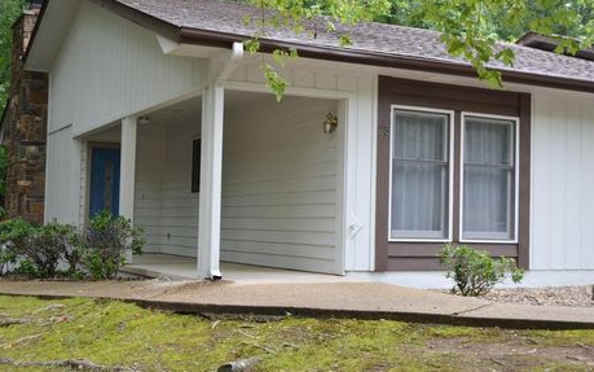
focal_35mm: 52
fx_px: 835
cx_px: 289
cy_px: 169
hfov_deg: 39.2
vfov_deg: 25.1
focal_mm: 31
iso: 400
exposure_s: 1/125
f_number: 5.6
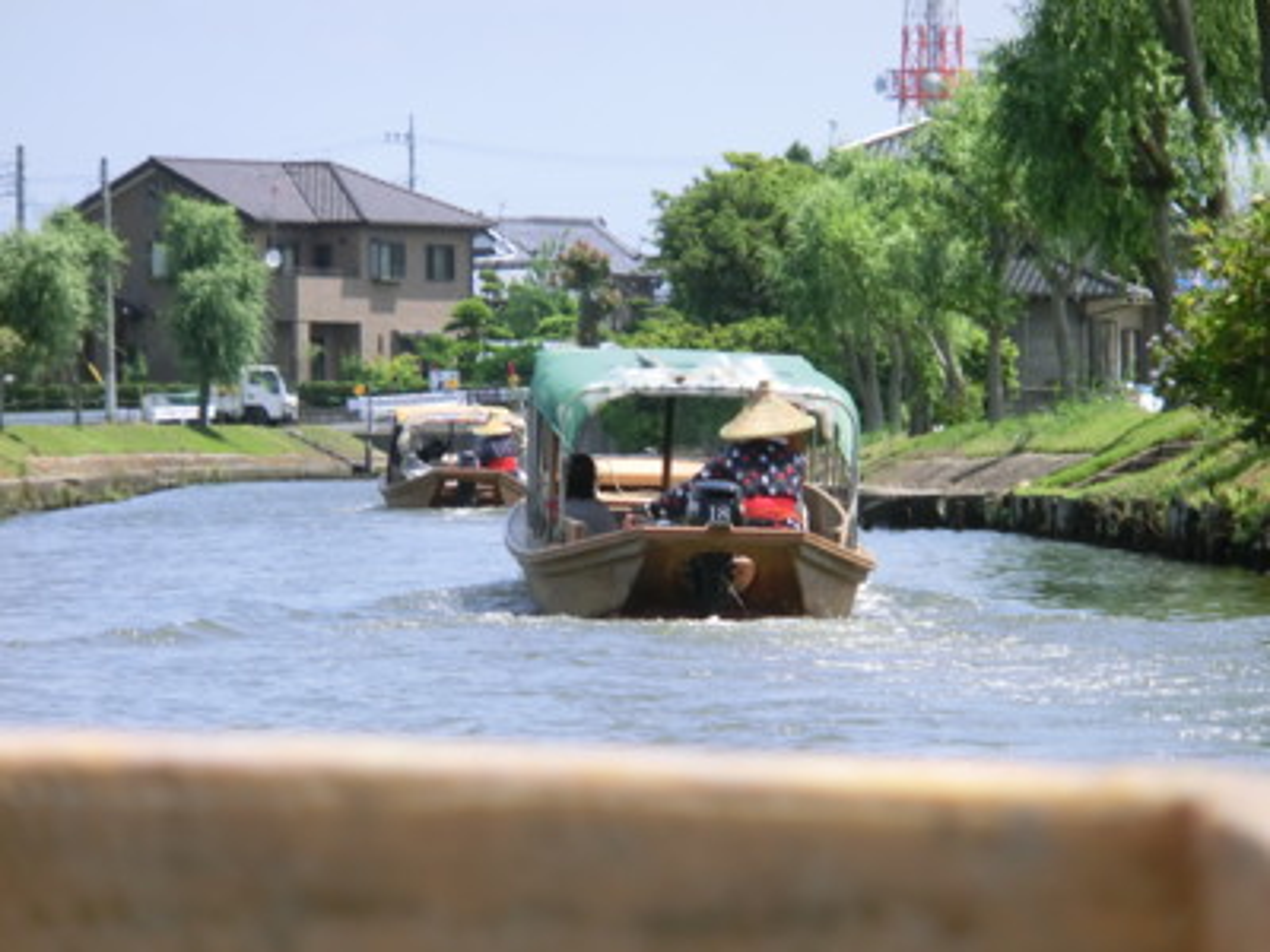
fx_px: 11006
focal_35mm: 300
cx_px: 635
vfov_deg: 5.0
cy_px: 476
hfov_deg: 6.6
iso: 100
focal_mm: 53
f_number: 5.9
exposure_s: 1/320
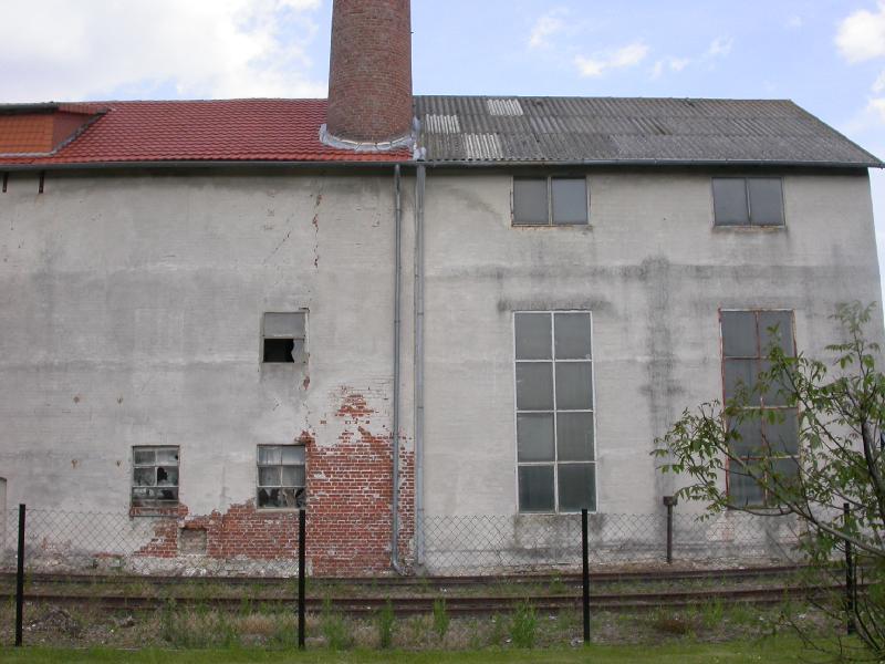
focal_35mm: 38
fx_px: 972
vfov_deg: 37.7
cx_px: 442
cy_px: 332
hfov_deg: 49.0
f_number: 5.3
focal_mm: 7.85
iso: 100
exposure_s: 1/424
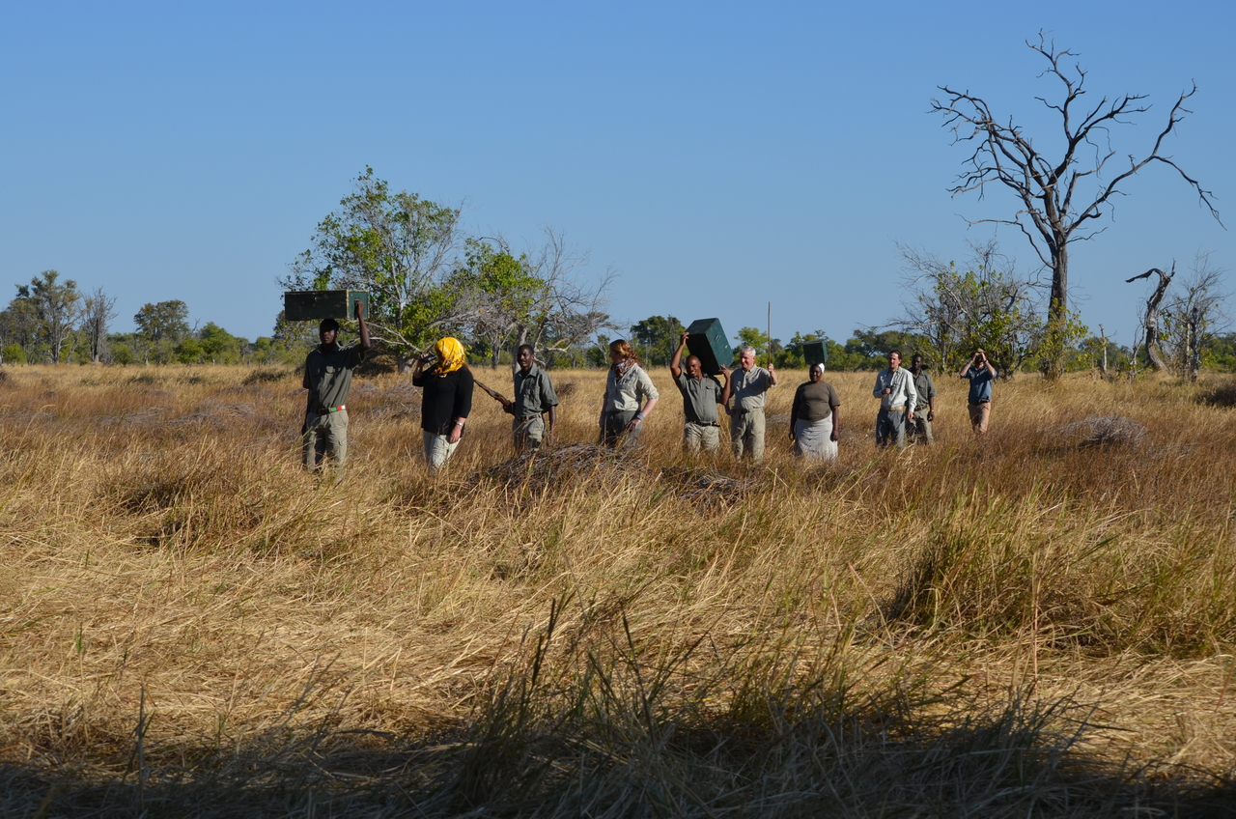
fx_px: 2827
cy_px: 410
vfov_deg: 16.5
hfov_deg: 24.7
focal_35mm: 82
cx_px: 618
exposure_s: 1/320
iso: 100
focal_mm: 55
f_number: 9
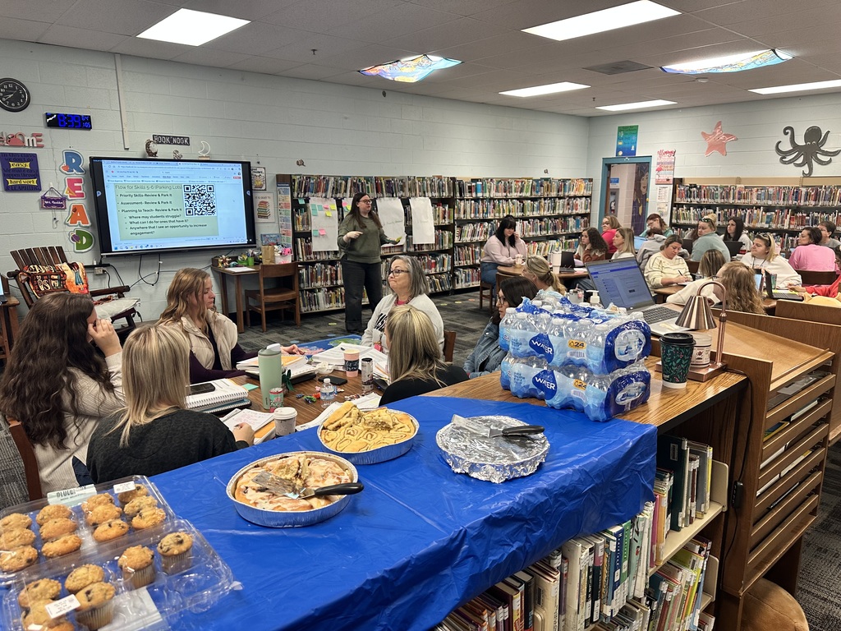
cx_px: 420
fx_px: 583
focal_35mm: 24
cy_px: 316
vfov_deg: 56.8
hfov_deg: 71.6
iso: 160
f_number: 1.78
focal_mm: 6.86
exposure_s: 1/90
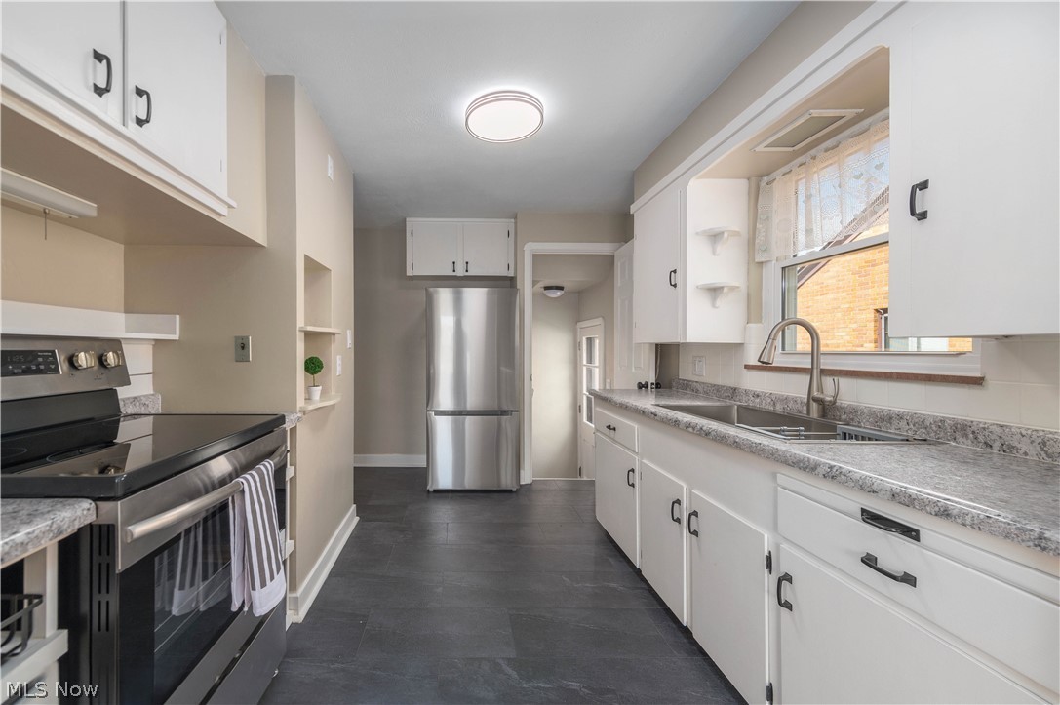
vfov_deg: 81.1
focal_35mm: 14
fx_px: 412
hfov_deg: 104.3
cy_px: 352
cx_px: 530
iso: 100
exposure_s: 1/60
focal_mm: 14
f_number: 8
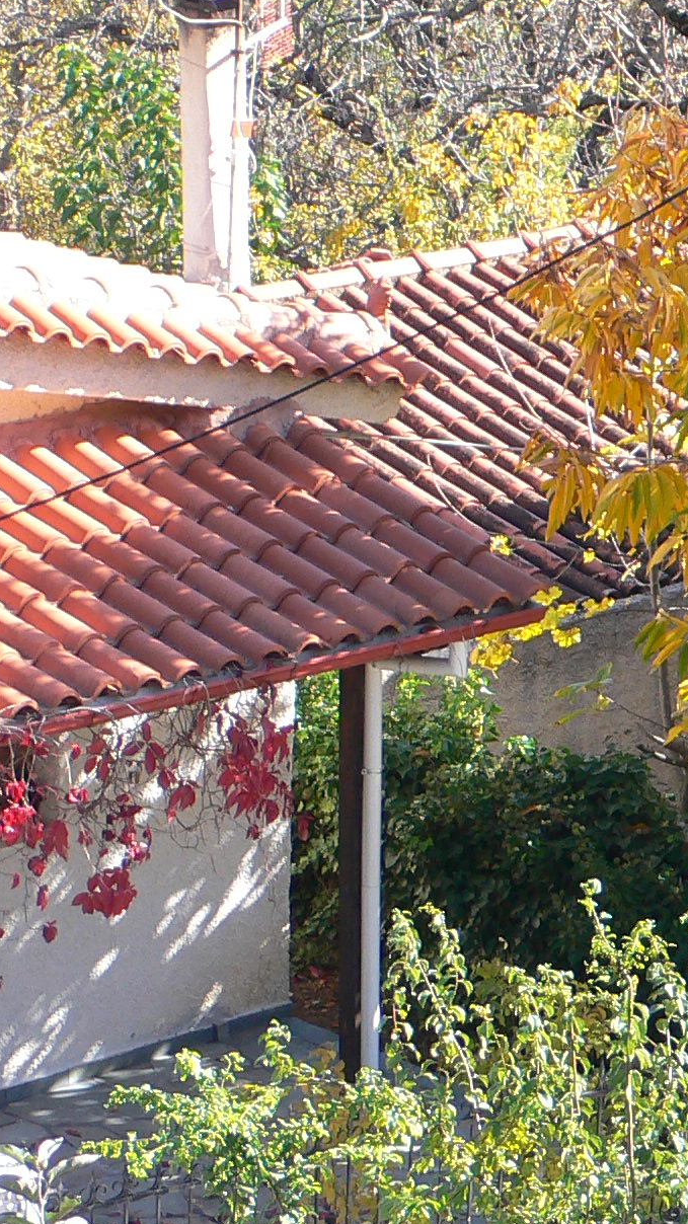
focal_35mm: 218
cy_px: 686
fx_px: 7074
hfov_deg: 5.5
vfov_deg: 9.9
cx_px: 987
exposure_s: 1/125
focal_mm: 15.6
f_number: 4
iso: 80
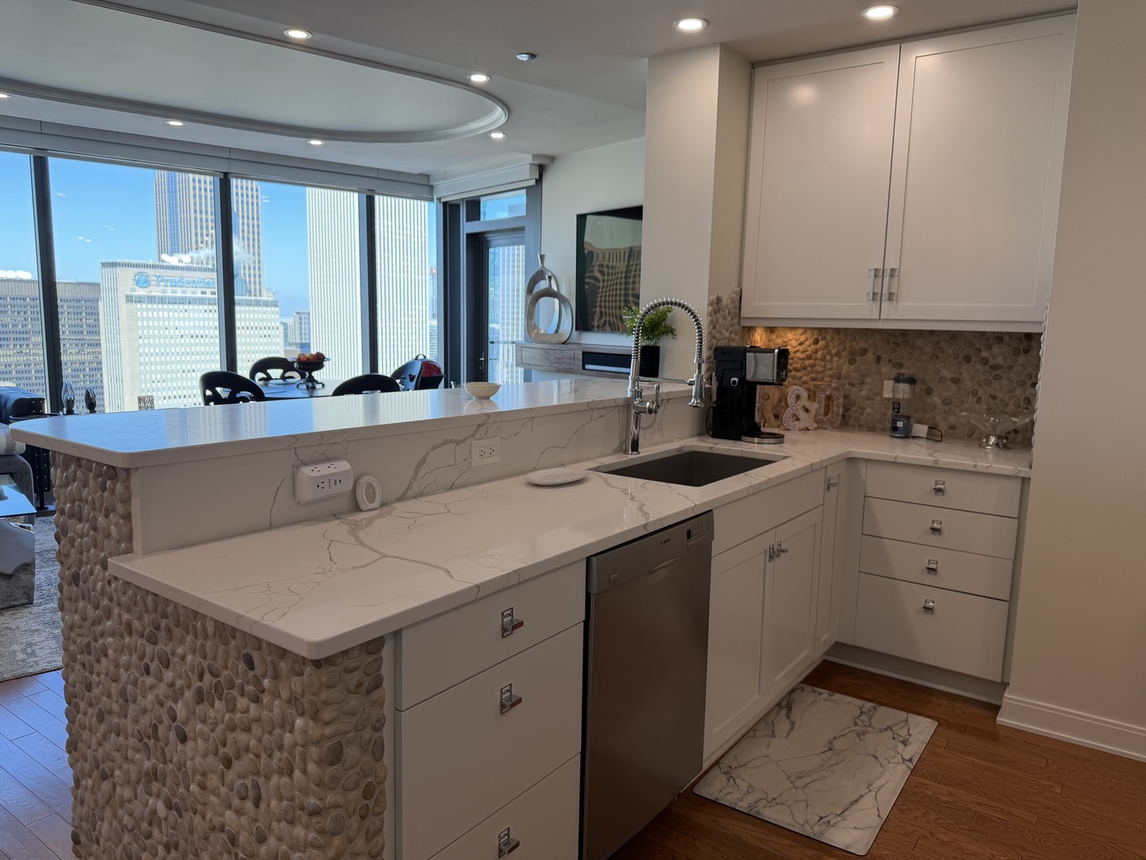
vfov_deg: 56.8
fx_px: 795
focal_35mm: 24
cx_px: 573
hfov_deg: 71.6
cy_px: 430
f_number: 1.78
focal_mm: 6.76
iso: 80
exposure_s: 1/215
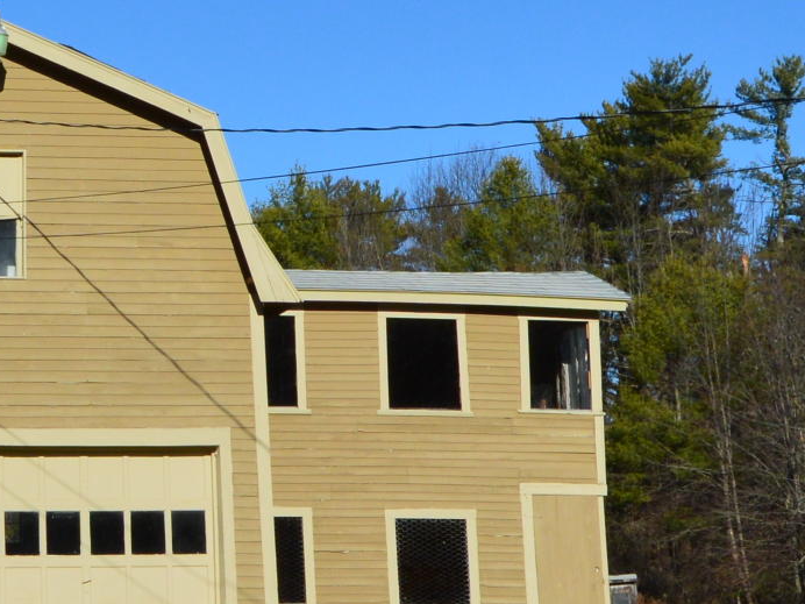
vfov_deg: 11.8
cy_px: 145
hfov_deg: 15.4
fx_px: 2907
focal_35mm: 125
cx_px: -74
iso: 280
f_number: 11
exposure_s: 1/500
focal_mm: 20
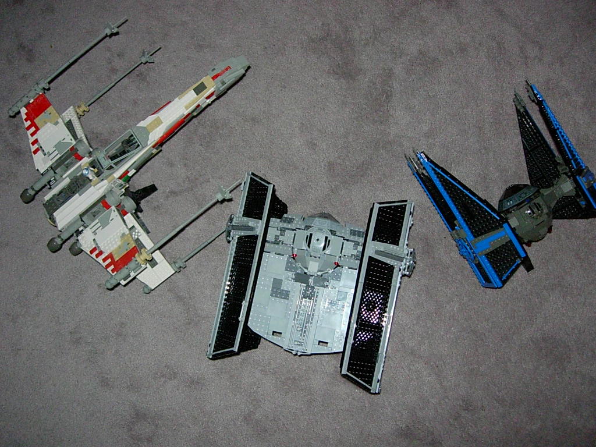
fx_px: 654
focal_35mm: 38
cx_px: 298
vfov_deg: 37.7
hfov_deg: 49.0
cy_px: 224
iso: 400
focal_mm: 7.8
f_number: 2.8
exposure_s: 1/64
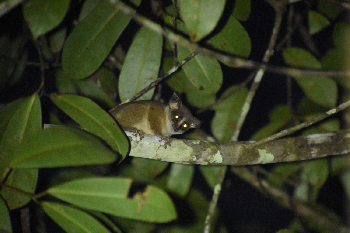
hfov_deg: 4.6
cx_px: 175
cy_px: 116
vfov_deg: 3.1
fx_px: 4375
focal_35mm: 450
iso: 12800
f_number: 6.3
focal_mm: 300
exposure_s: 1/250
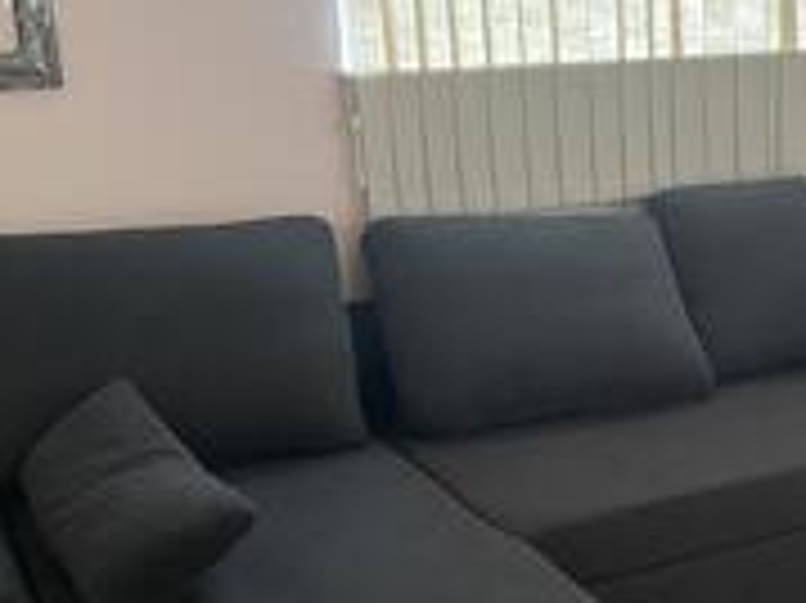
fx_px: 1350
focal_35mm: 58
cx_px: 648
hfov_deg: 32.3
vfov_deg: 25.1
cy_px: 378
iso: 160
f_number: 1.8
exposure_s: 1/60
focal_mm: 4.25
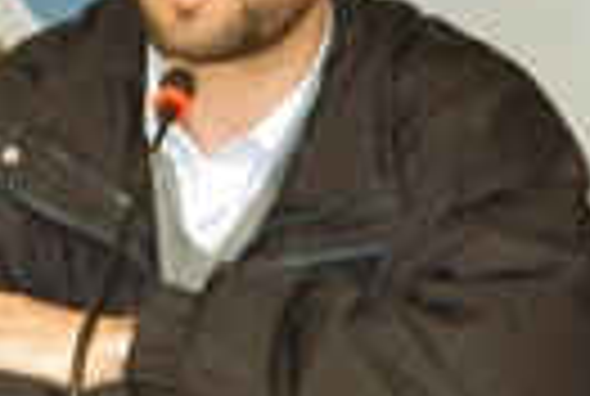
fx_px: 10191
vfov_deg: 2.2
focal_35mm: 620
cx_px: 212
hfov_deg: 3.3
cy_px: -40
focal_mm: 85
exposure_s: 1/80
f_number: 4
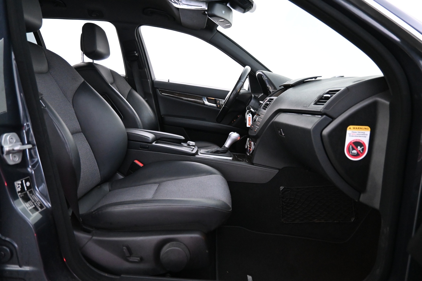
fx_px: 281
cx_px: 211
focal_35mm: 24
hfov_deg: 73.7
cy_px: 140
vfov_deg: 53.1
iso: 4000
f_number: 3.5
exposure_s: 1/25
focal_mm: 16
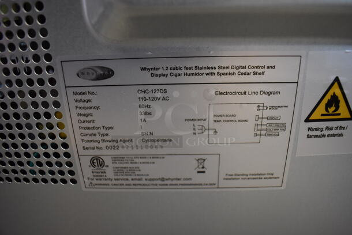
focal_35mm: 27
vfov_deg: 48.0
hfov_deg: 67.3
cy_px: 118
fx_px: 264
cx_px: 176
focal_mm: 18
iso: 2000
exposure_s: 1/60
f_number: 4
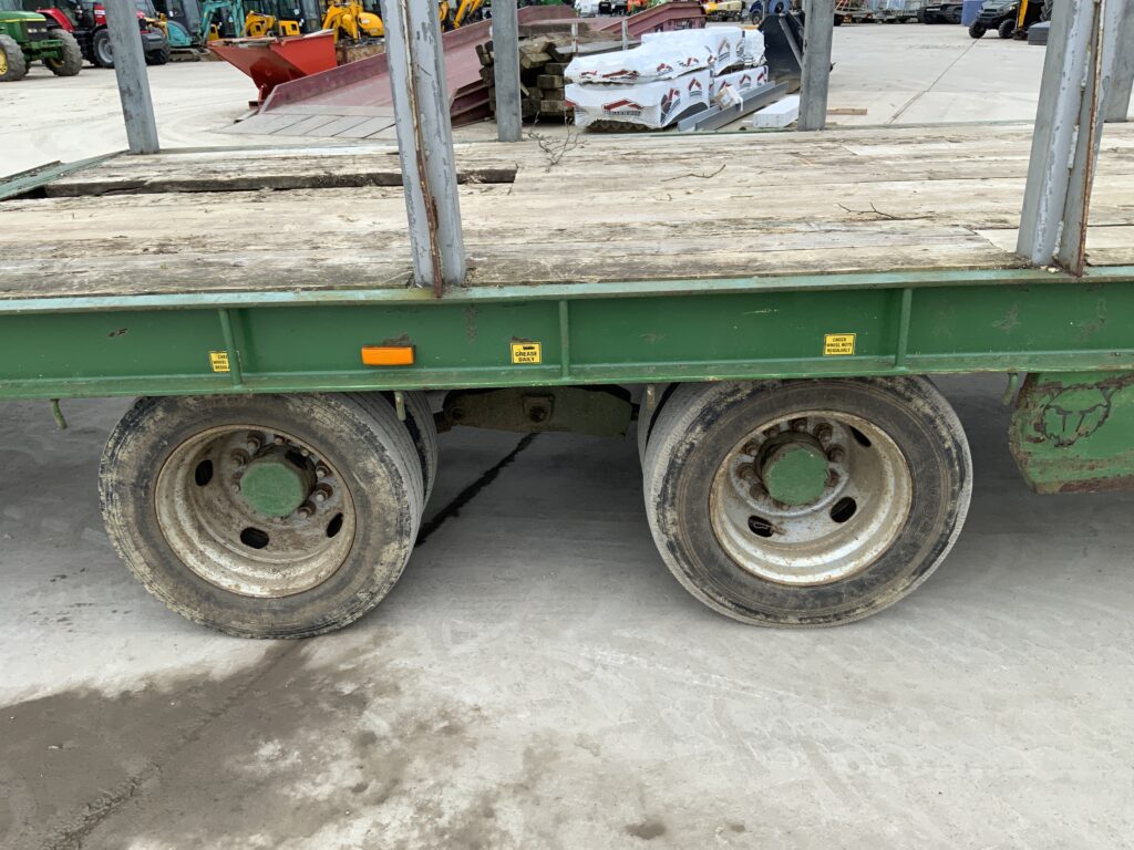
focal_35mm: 29
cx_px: 567
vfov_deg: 48.2
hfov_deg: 61.7
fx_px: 950
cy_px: 425
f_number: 1.8
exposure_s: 1/243
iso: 16
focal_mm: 3
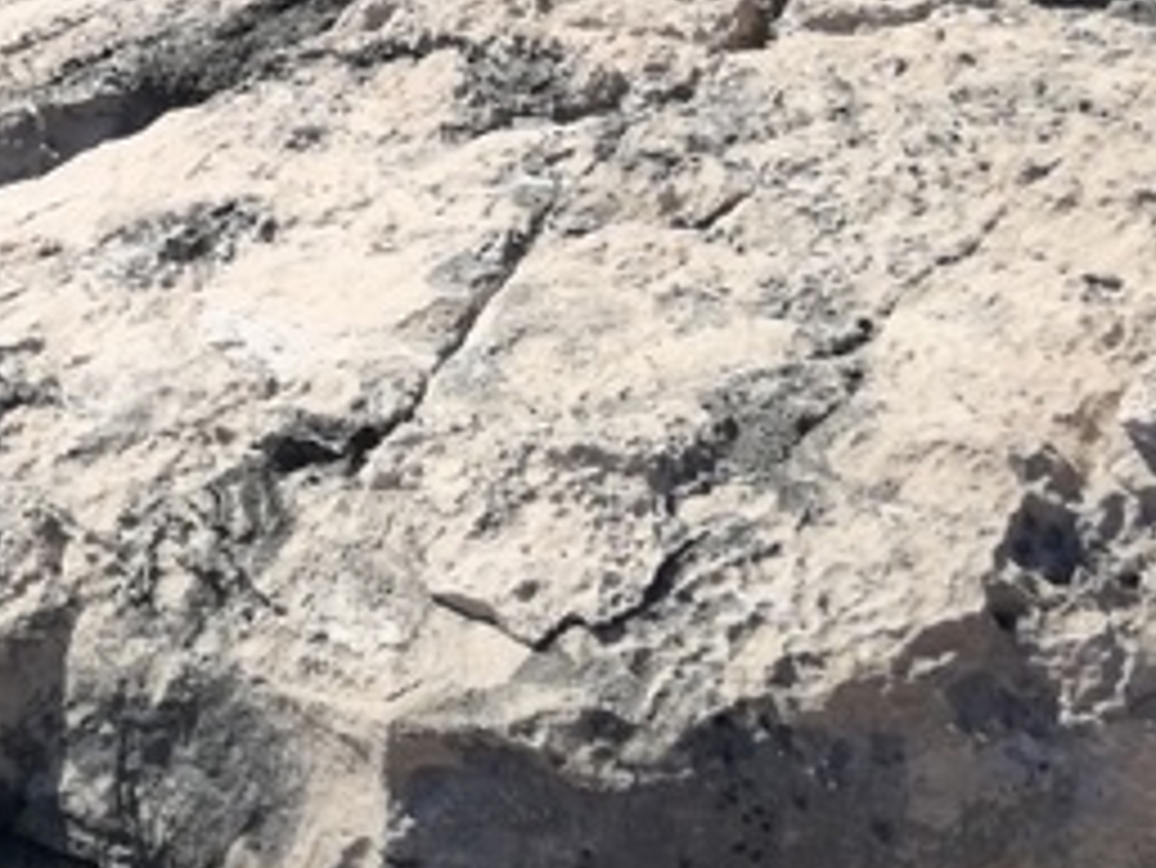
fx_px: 2806
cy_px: -270
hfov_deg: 22.0
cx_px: -121
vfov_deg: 16.6
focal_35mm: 84
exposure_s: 1/1795
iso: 50
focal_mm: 3.79
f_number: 2
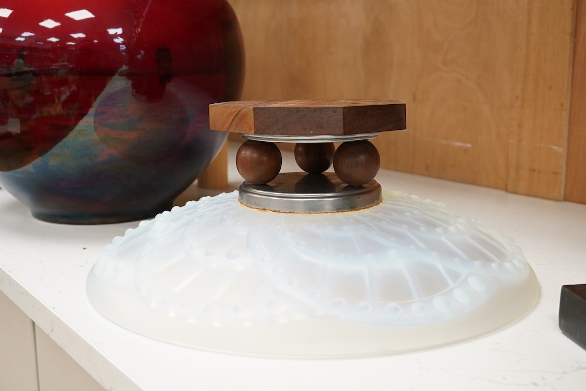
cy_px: 196
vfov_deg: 29.9
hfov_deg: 43.6
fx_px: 732
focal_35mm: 45
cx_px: 293
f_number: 9
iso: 3200
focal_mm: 30
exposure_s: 1/200
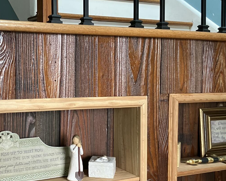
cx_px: 76
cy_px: 94
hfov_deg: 34.4
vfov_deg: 28.1
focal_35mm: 54
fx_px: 361
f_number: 1.8
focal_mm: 3.99
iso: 125
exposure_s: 1/60
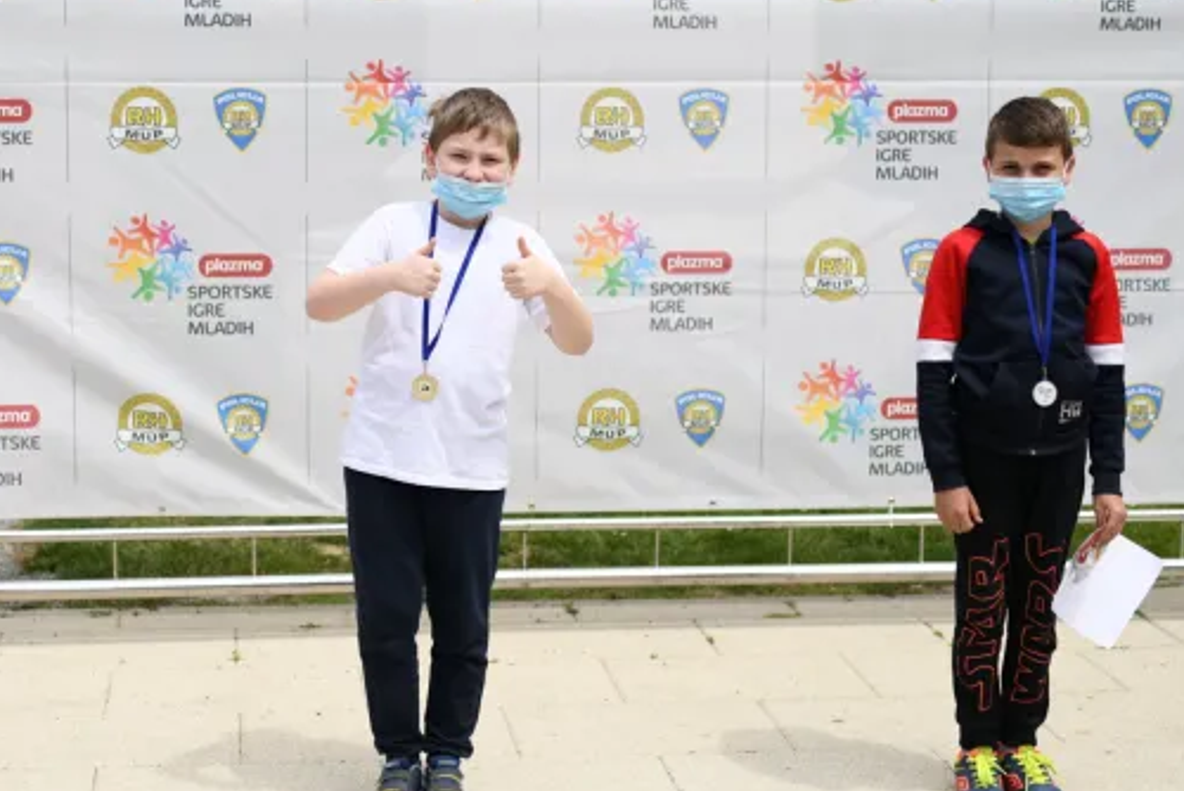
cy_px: 319
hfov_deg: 26.6
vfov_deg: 18.0
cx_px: 469
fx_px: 2501
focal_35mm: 76
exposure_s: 1/5000
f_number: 2.2
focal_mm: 50
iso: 125
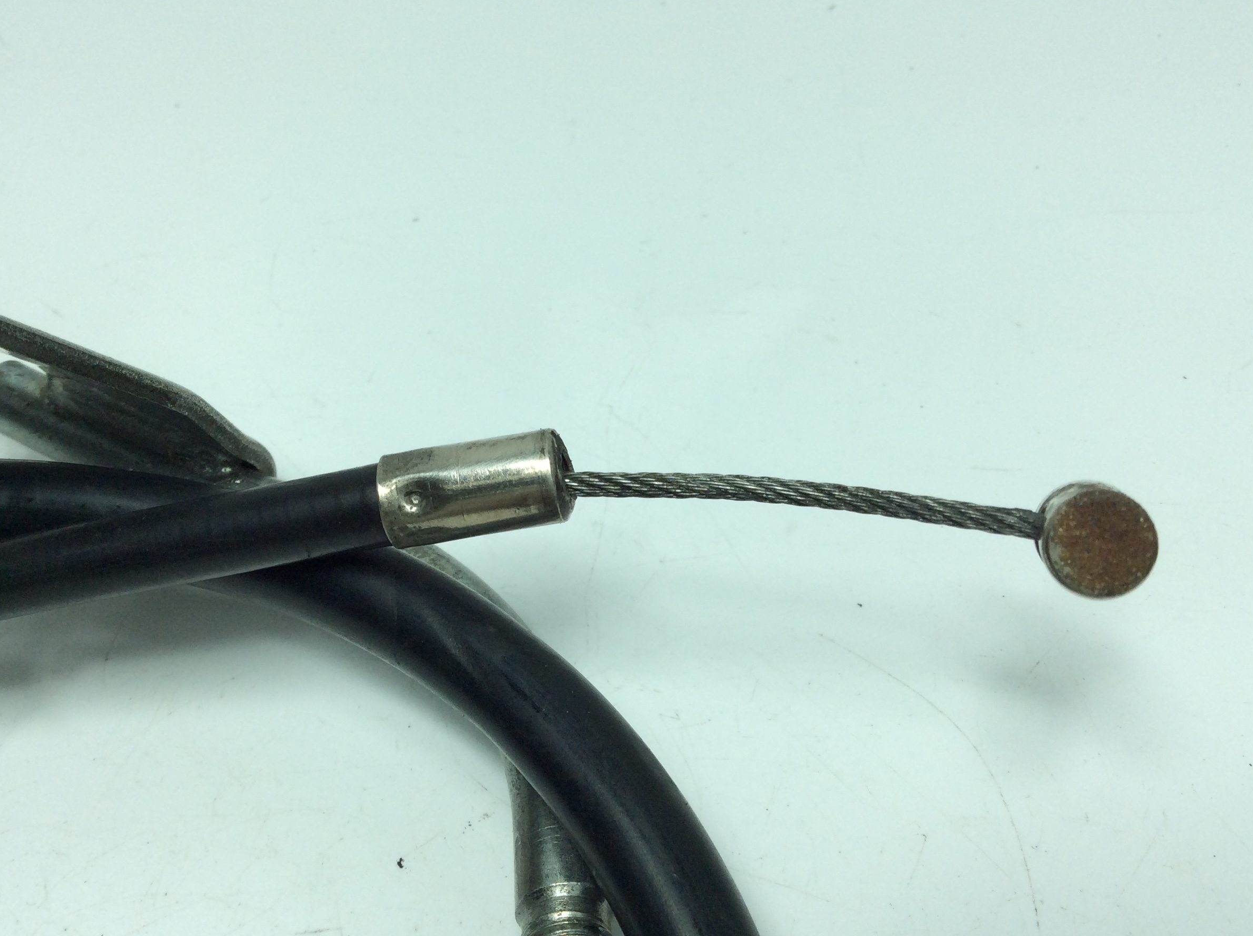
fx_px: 1265
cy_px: 441
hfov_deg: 52.7
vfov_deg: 40.6
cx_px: 591
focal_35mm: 35
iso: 32
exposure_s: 1/550
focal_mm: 3.3
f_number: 2.4
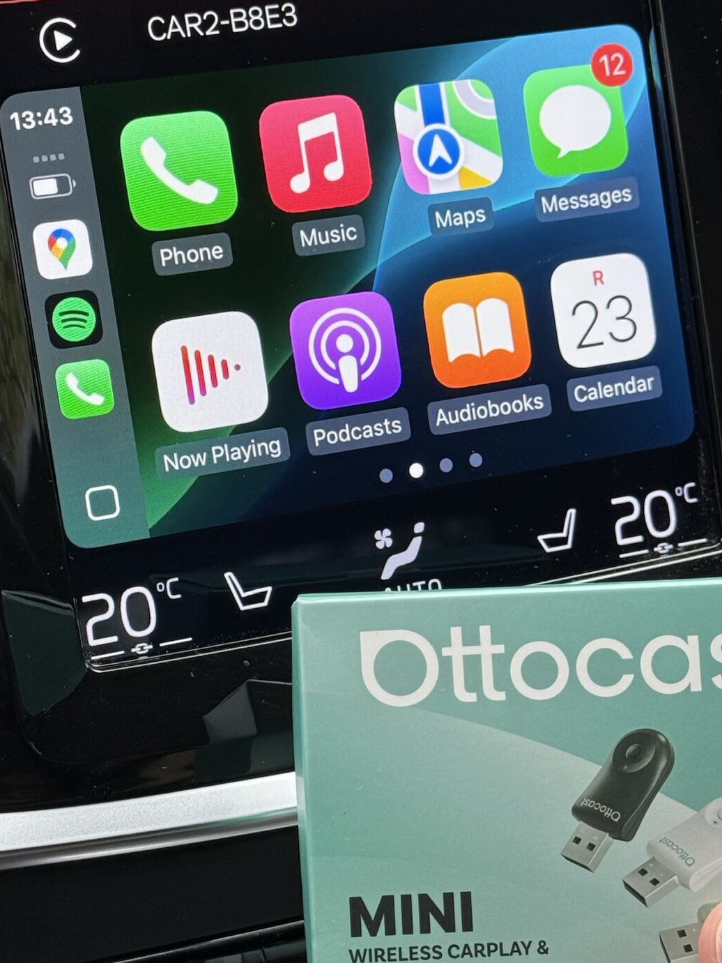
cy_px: 417
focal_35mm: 89
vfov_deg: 22.0
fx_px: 2475
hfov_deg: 16.6
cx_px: 348
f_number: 1.78
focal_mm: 6.76
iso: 100
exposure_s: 1/122
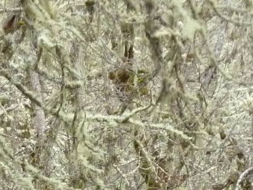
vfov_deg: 4.3
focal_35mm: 343
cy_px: 335
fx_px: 2507
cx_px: -192
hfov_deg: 5.7
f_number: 4.3
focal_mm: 14.7
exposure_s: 1/500
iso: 640
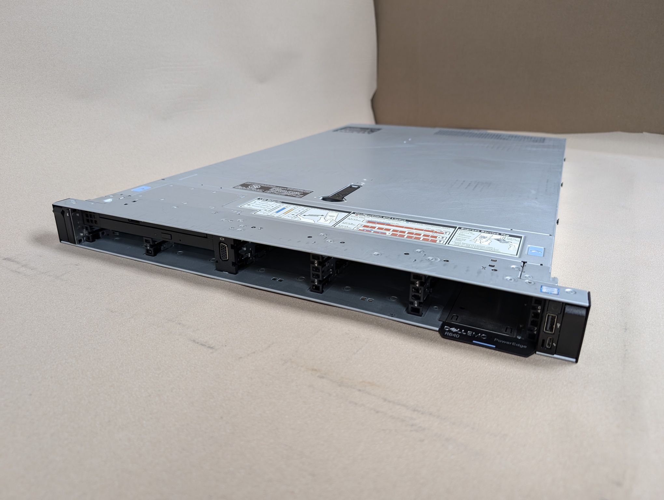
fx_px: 461
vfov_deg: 56.9
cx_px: 332
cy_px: 250
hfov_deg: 71.5
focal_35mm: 24
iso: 40
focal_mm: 6.9
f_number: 1.68
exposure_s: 1/24
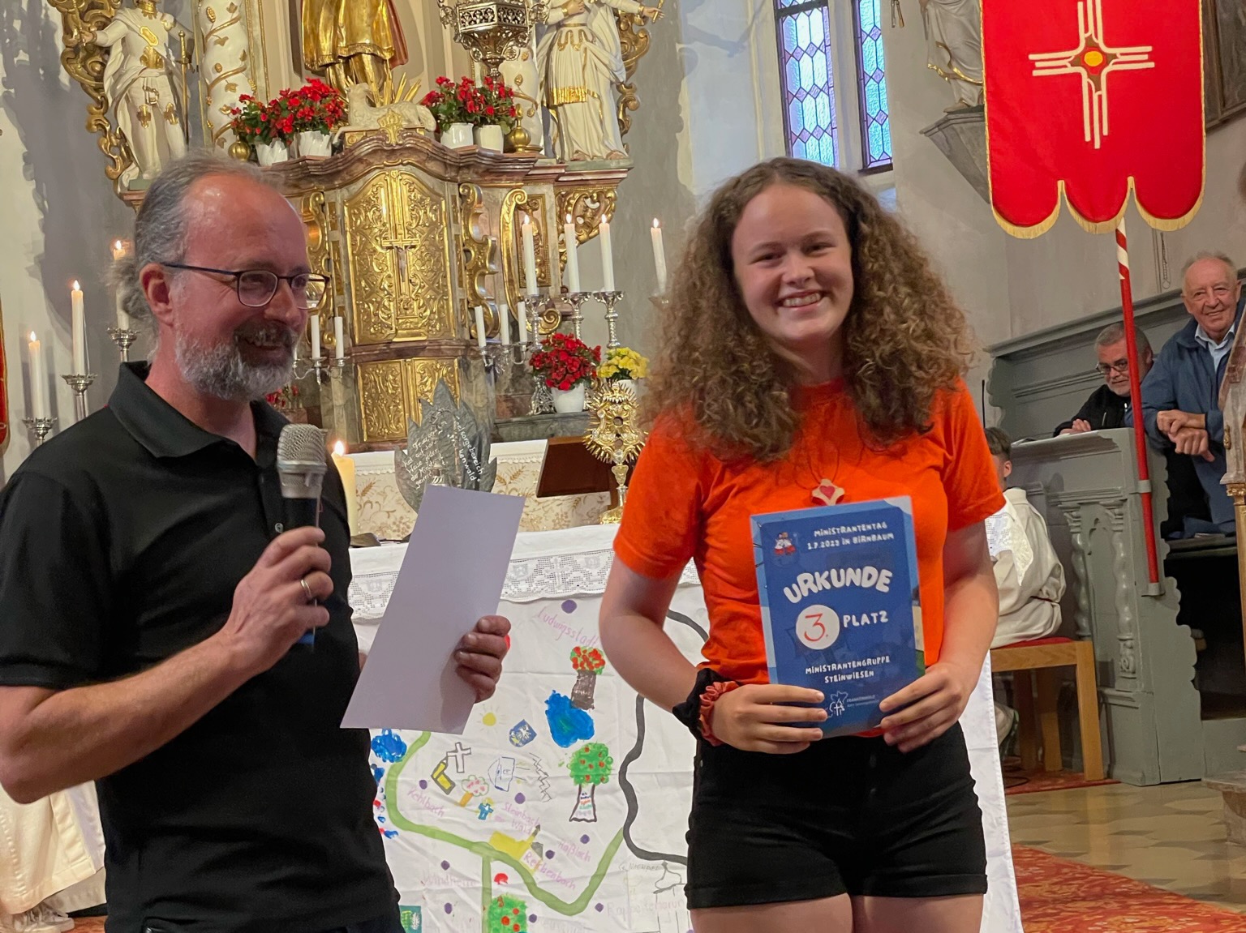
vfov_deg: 28.0
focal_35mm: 52
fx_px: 1871
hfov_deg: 36.8
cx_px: 623
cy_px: 466
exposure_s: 1/50
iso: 250
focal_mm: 6
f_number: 2
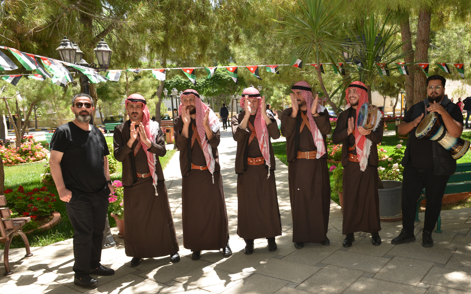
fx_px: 398
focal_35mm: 31
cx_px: 291
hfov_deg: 60.5
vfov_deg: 40.3
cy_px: 188
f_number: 5.6
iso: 250
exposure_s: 1/200
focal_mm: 24
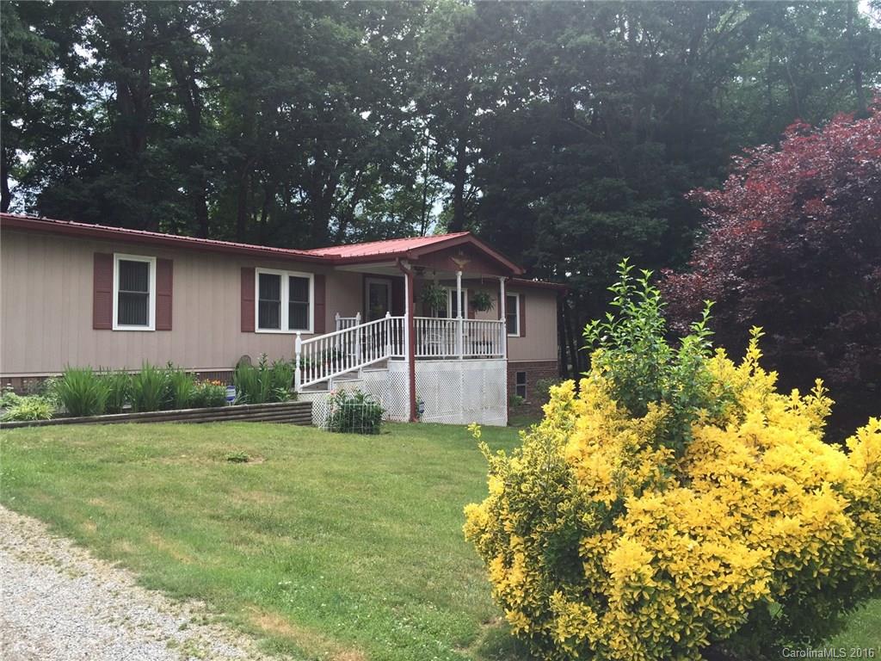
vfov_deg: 48.2
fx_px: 738
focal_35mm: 29
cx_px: 440
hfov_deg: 61.7
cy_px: 330
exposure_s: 1/353
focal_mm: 4.15
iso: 32
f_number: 2.2
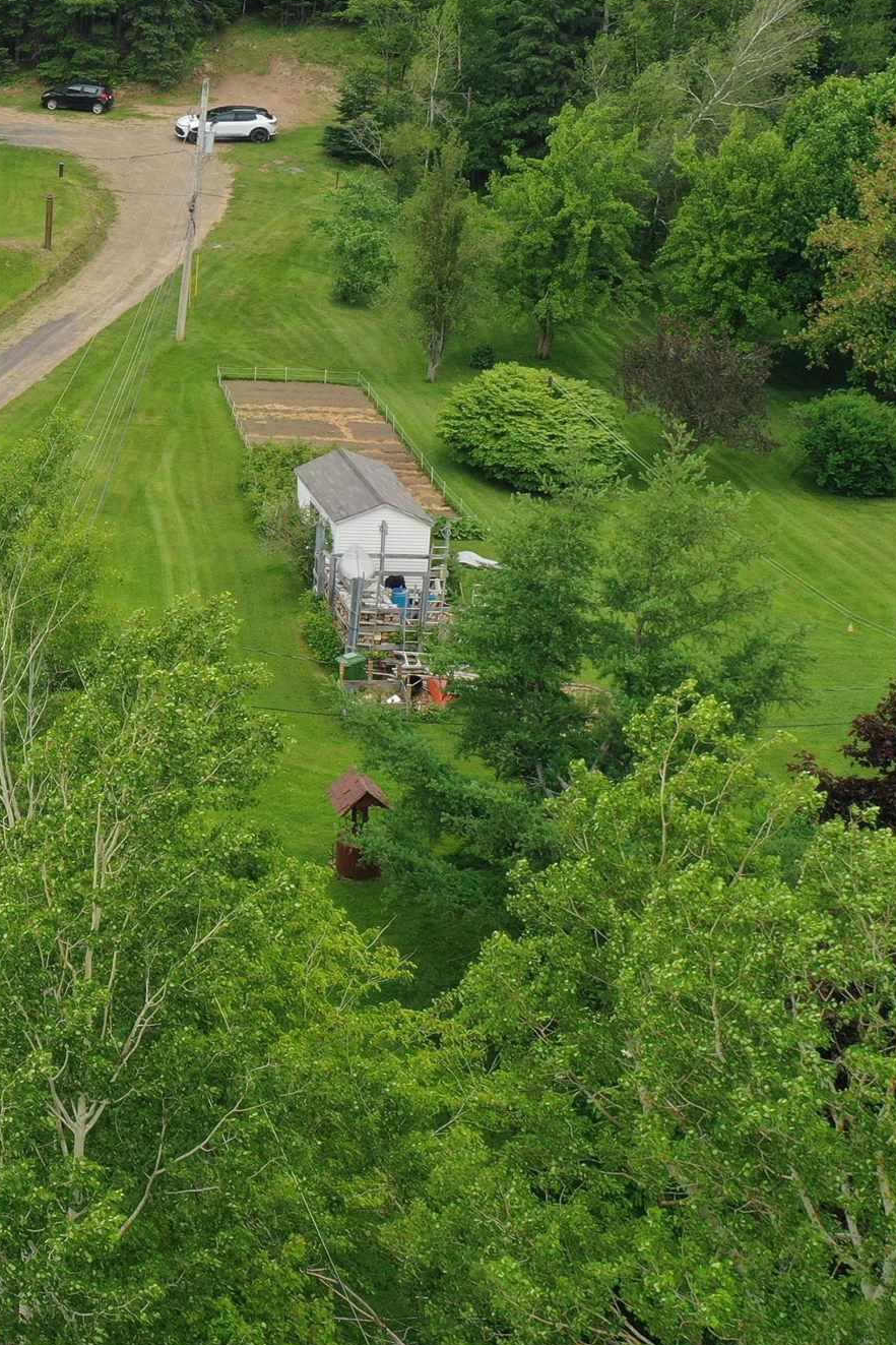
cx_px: -578
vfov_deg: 30.4
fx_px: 2426
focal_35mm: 65
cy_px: 318
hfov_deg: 17.9
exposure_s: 1/240
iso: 100
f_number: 5
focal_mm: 10.26
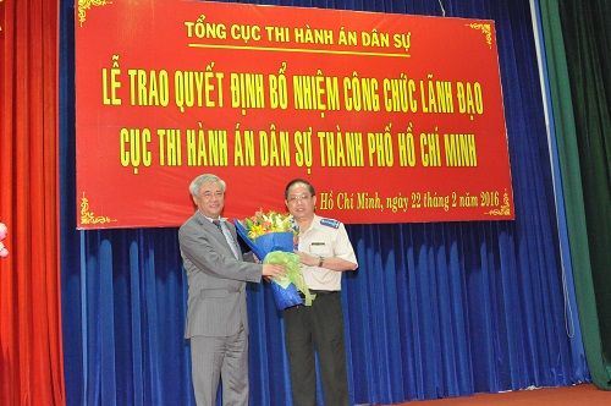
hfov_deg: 46.5
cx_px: 306
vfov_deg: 31.8
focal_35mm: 42
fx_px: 712
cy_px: 203
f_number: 8
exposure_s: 1/60
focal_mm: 28
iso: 3200
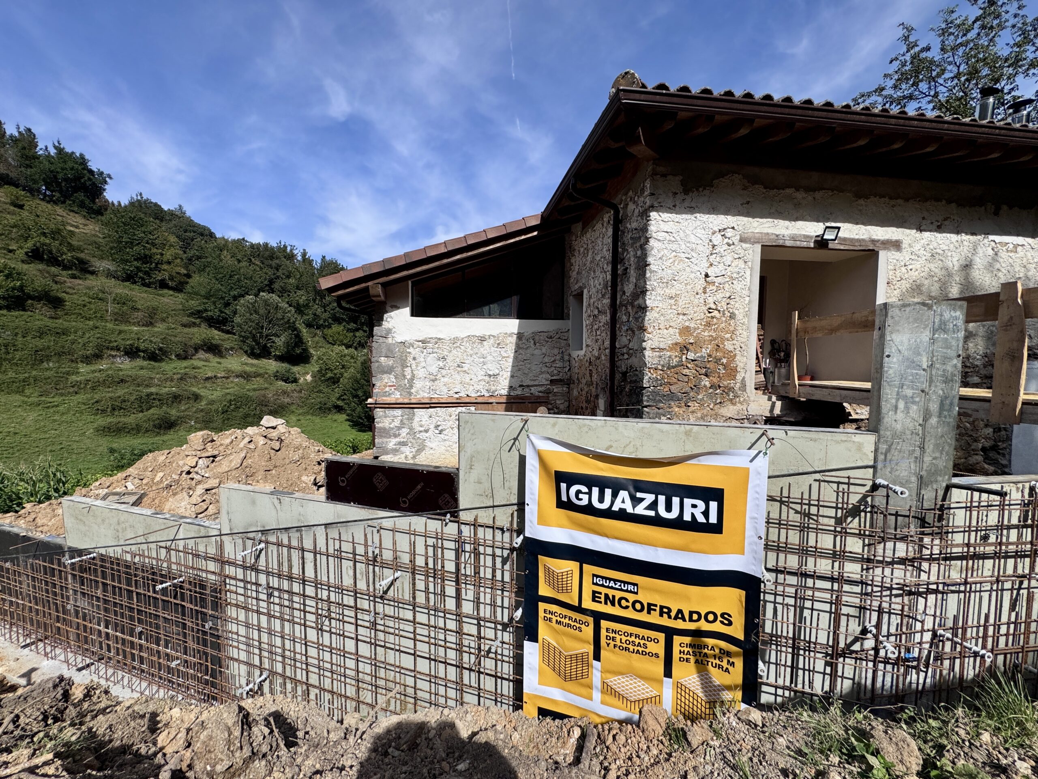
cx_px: 519
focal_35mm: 14
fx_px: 420
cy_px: 390
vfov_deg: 85.7
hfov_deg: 102.1
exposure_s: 1/3390
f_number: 2.2
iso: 50
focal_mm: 2.22
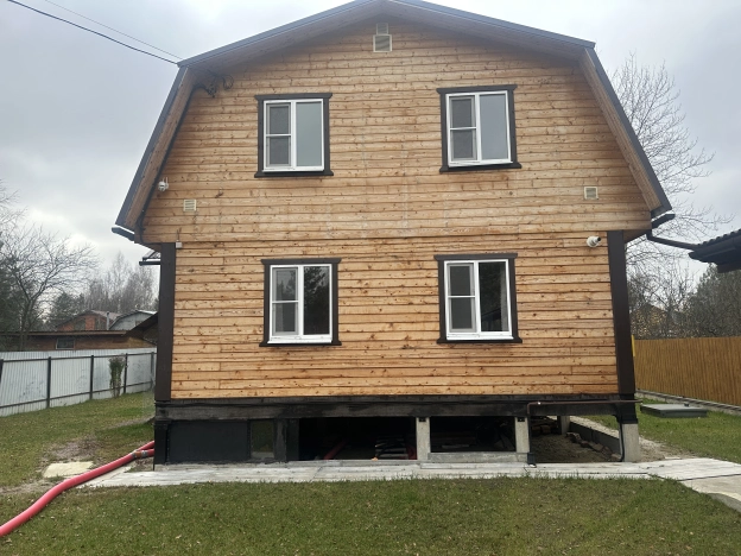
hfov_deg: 71.6
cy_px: 278
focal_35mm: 24
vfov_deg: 56.8
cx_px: 370
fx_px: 514
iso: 80
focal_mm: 6.86
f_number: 1.78
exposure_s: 1/538
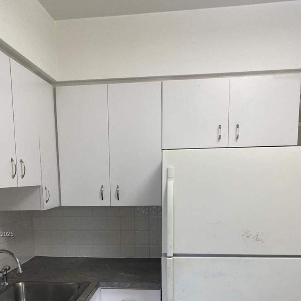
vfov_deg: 42.2
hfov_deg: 43.7
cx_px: 124
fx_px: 374
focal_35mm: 38
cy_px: 235
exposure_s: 1/120
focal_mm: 4.25
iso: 125
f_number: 1.8
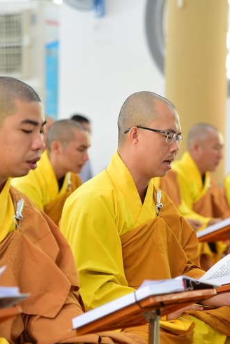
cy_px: 172
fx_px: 1521
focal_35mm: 159
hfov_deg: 8.6
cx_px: 140
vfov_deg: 12.9
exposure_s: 1/40
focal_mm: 120
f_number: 4
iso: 800
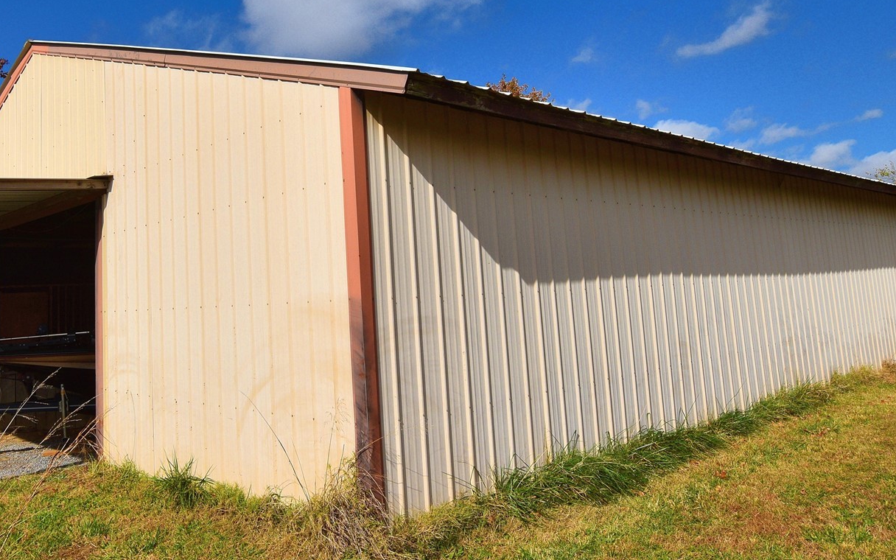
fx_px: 719
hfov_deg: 62.7
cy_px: 198
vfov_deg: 42.1
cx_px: 320
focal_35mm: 29
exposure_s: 1/500
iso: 200
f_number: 11
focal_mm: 11.5
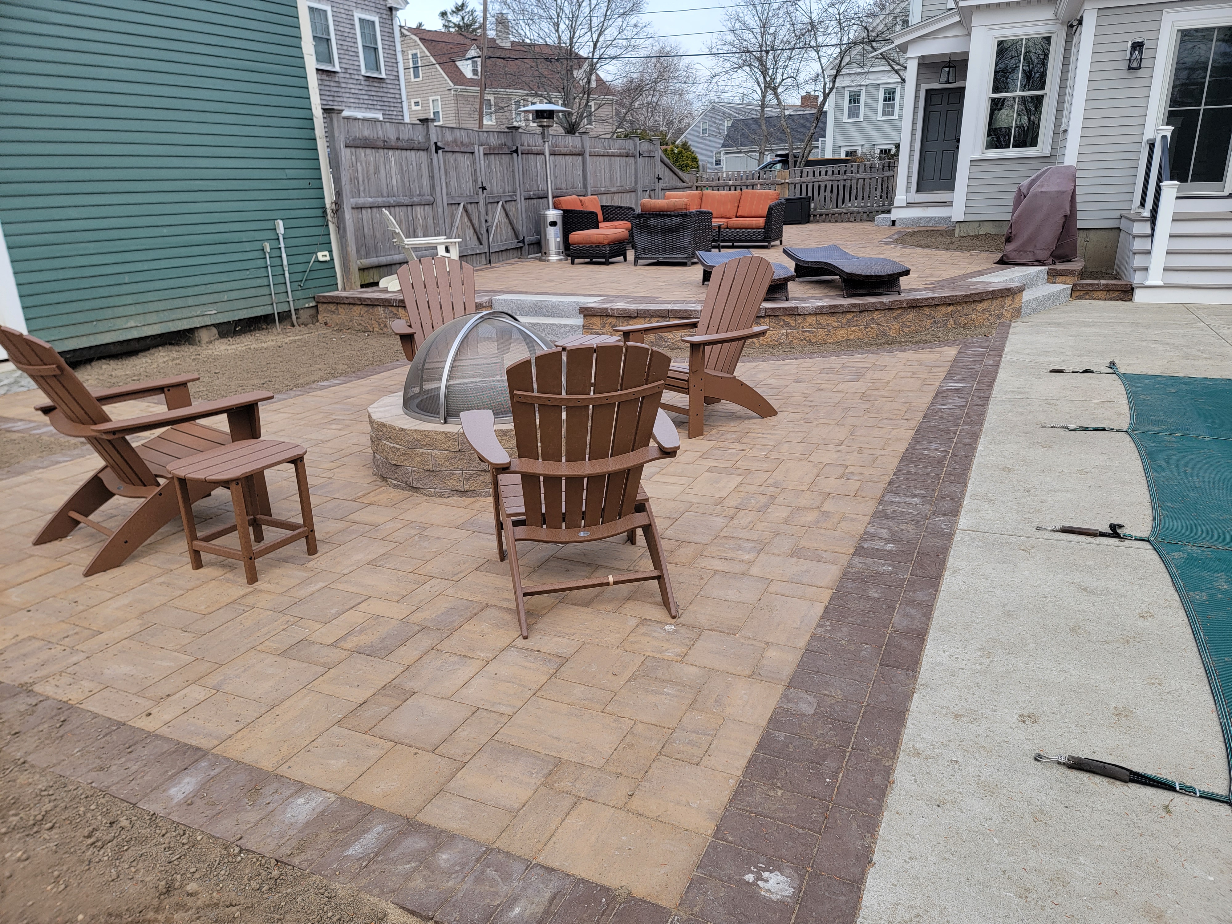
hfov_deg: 71.6
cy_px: 462
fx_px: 854
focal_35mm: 24
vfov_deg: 56.8
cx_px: 616
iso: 16
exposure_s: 1/237
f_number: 1.8
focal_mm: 6.7
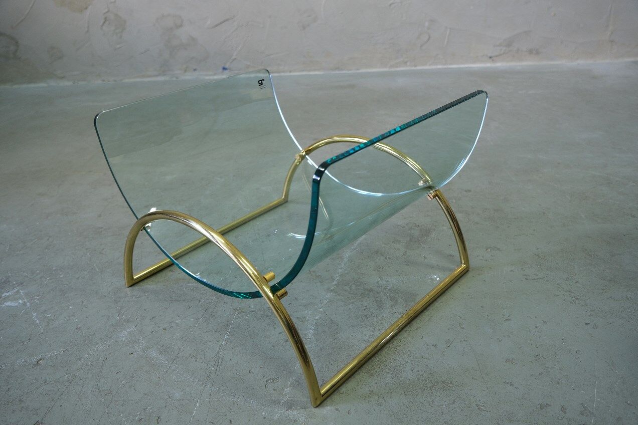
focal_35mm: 30
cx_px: 319
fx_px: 532
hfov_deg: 61.9
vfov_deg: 43.6
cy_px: 212
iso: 800
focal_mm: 20.2
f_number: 4
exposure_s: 1/28
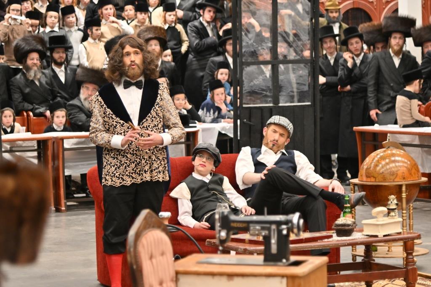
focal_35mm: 142
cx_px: 216
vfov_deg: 9.7
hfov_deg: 14.5
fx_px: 1699
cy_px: 144
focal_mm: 95
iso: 500
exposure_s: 1/250
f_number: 4
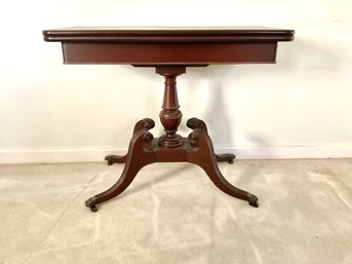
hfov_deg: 61.7
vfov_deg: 48.2
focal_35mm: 29
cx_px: 176
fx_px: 295
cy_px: 132
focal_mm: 3
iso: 250
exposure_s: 1/40
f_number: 1.8
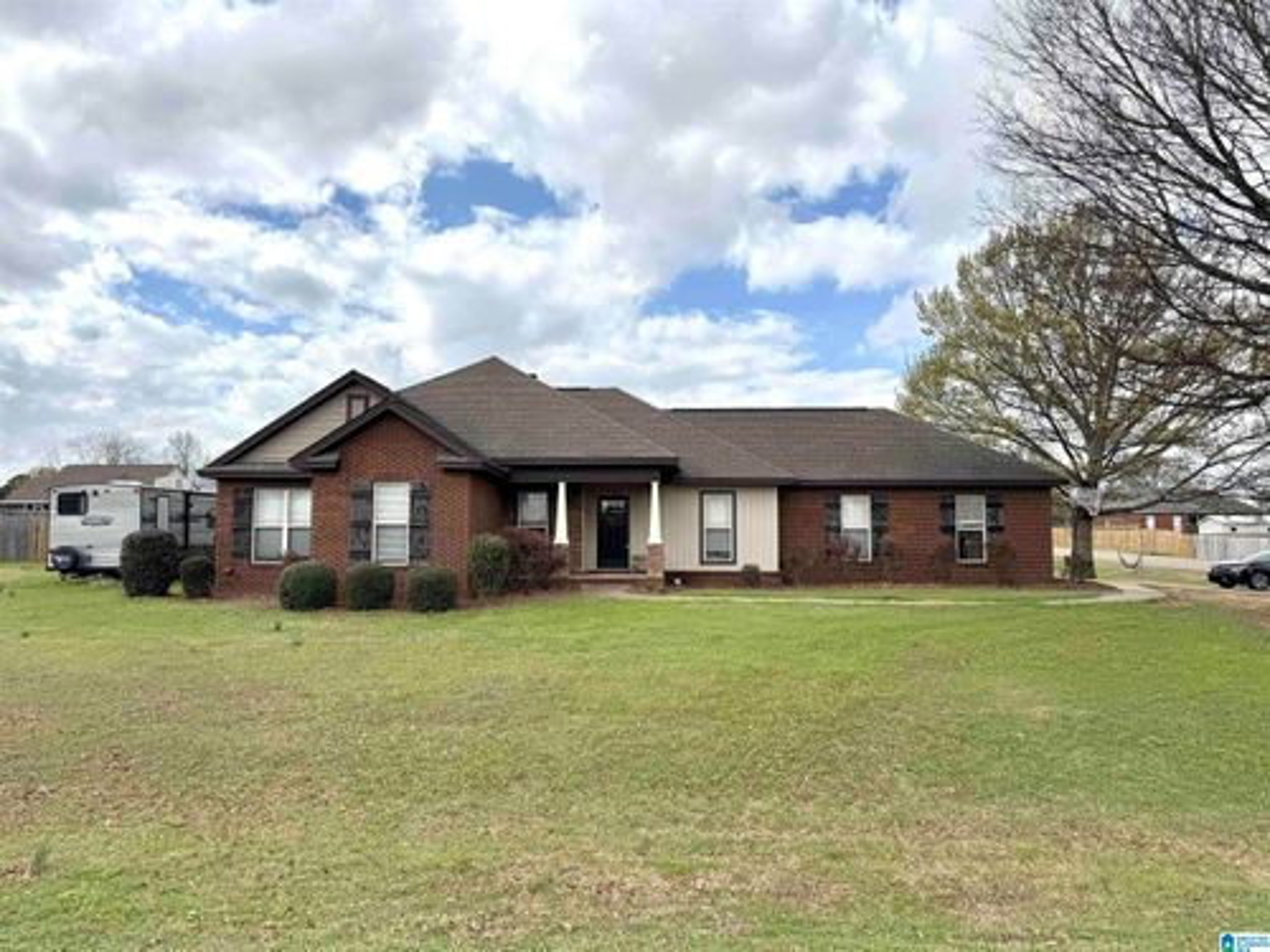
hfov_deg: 71.6
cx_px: 635
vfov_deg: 56.8
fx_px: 881
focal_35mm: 24
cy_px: 476
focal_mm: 6.76
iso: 80
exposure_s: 1/8130
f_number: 1.78
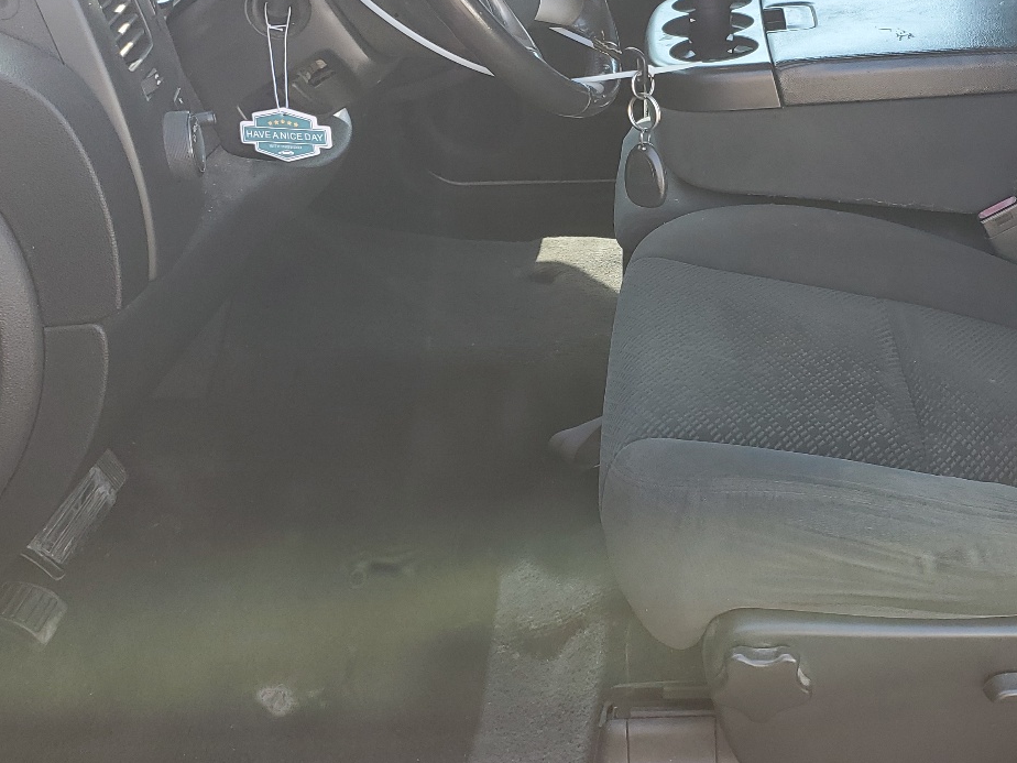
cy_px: 239
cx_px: 737
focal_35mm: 45
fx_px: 1322
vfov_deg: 31.9
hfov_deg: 41.1
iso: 50
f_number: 1.5
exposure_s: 1/227
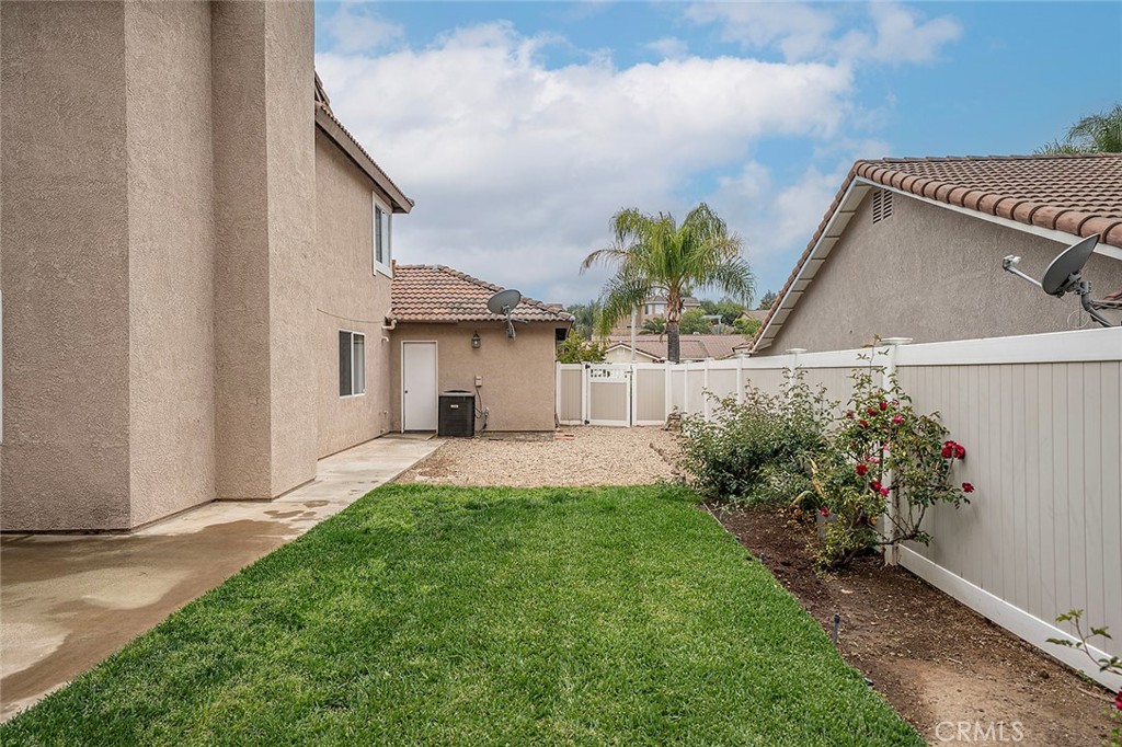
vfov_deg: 59.5
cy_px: 374
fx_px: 654
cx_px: 561
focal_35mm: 21
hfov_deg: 81.2
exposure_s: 1/320
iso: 125
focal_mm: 21
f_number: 4.5
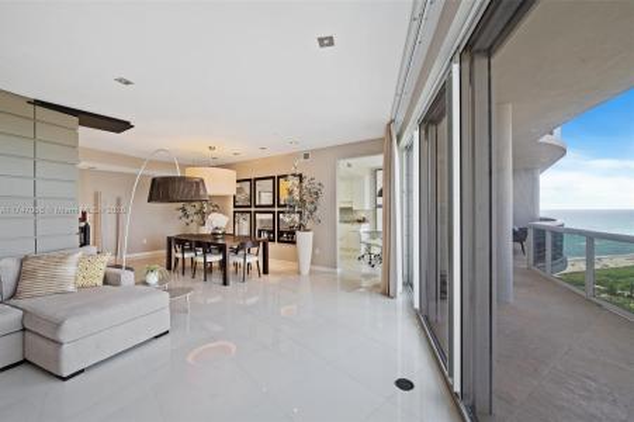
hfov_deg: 104.3
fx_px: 246
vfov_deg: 81.1
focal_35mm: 14
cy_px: 211
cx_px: 317
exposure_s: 1/8
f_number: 8
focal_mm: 14
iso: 200
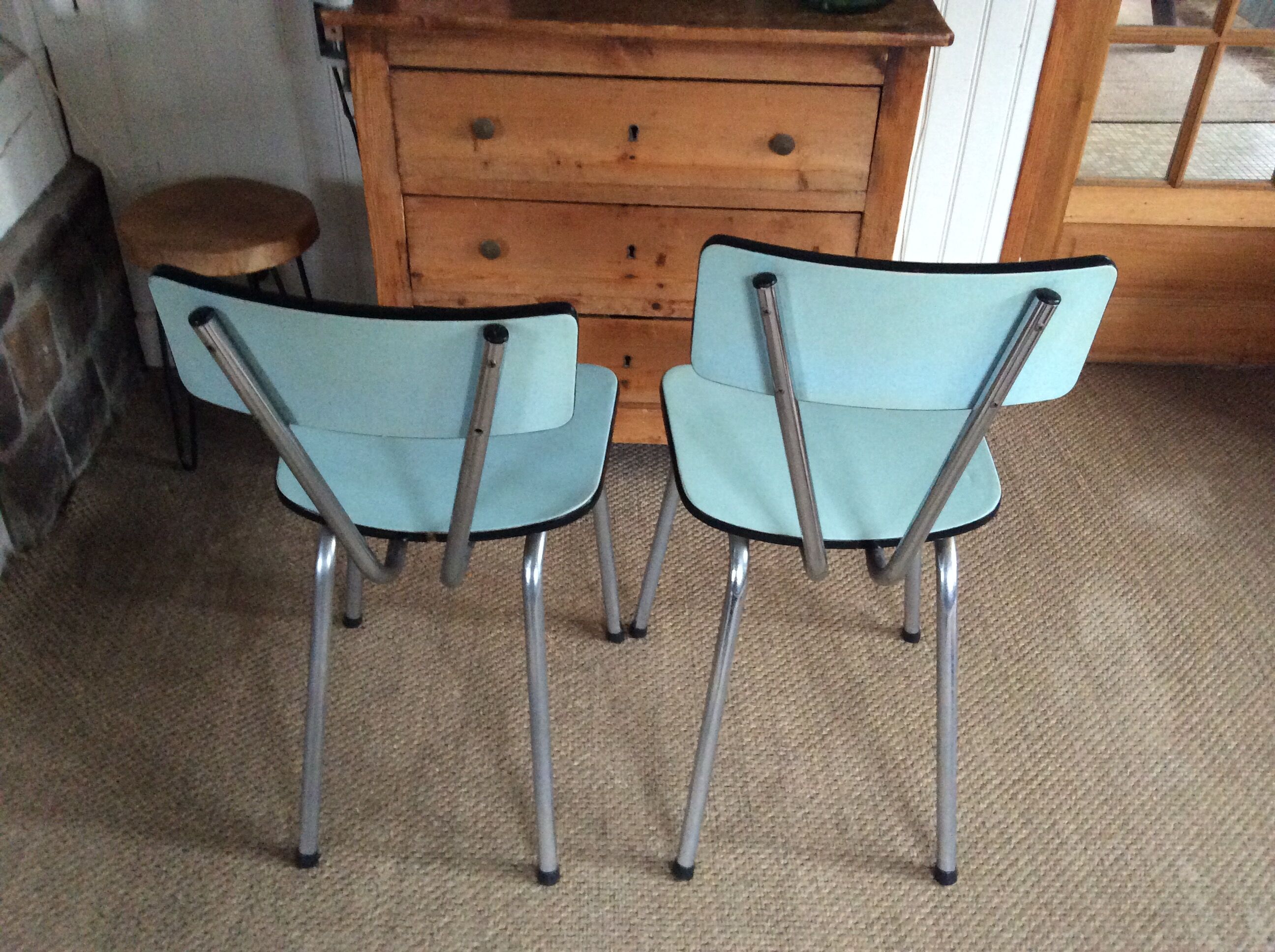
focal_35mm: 32
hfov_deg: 56.9
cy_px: 476
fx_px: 1177
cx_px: 638
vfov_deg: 44.1
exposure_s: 1/20
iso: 320
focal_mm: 3.3
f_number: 2.4
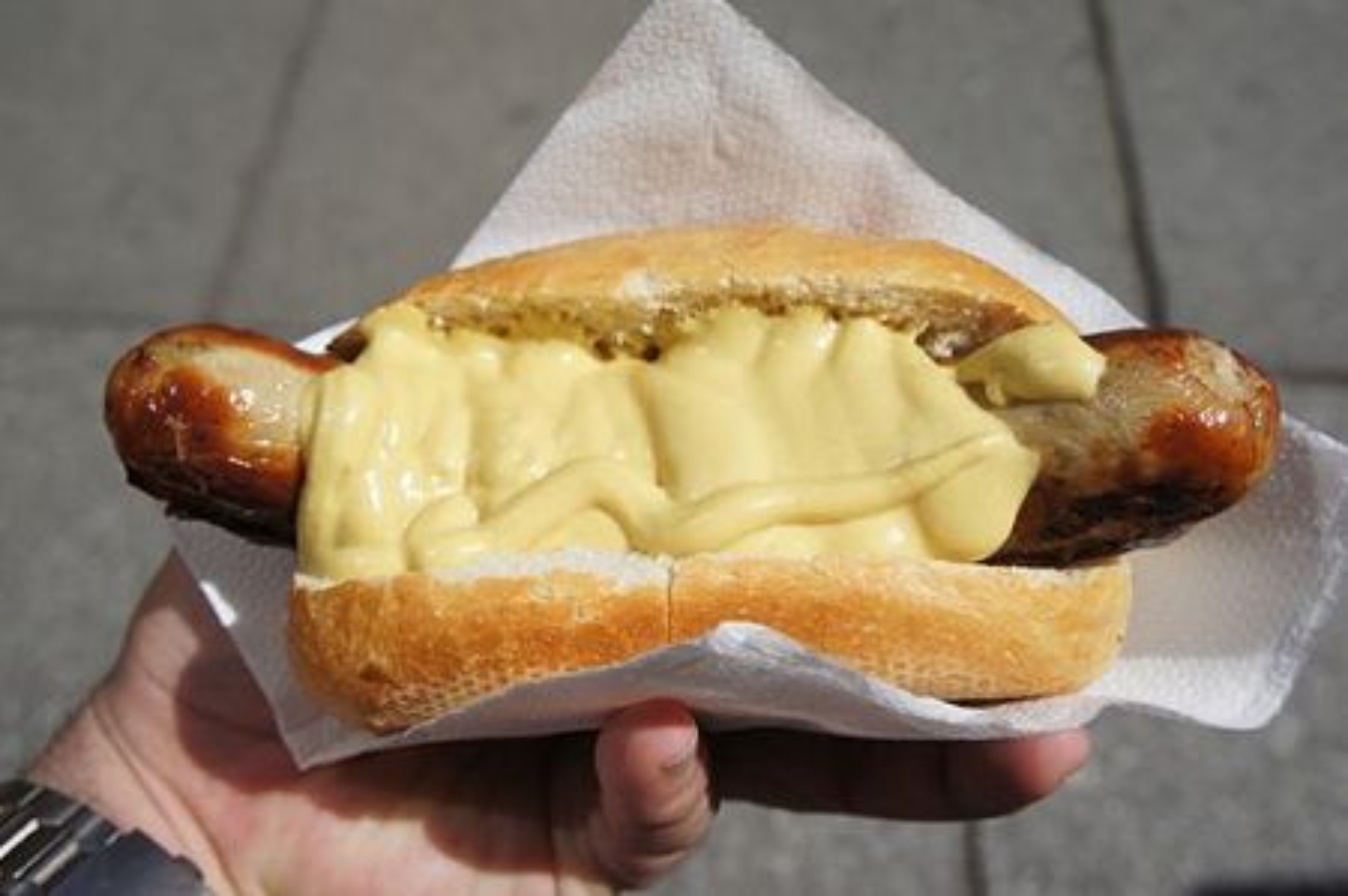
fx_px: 1515
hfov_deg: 48.0
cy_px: 448
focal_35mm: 40
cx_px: 674
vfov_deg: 32.9
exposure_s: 1/1000
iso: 200
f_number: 8
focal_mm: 27
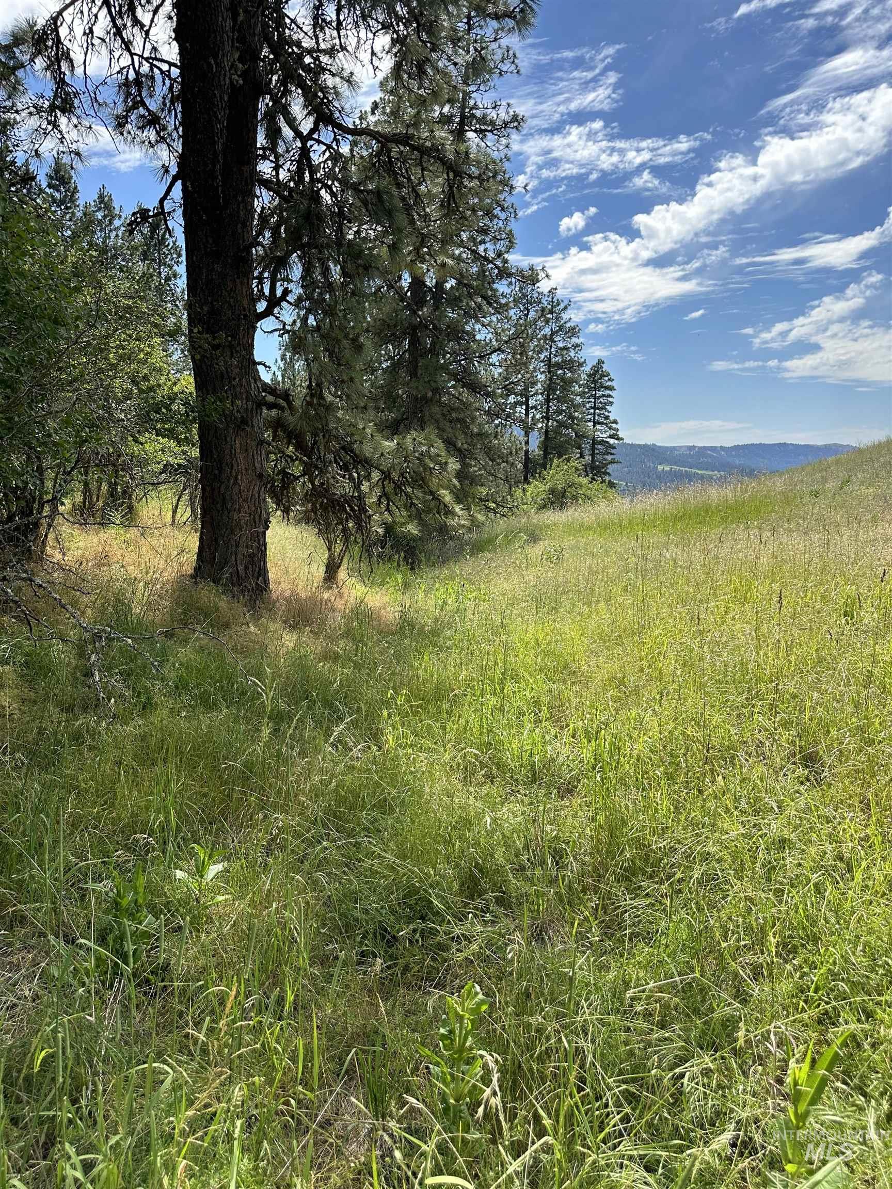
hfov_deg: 56.8
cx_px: 446
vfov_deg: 71.6
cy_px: 594
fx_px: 825
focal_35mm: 24
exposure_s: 1/2732
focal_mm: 6.86
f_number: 1.78
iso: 80
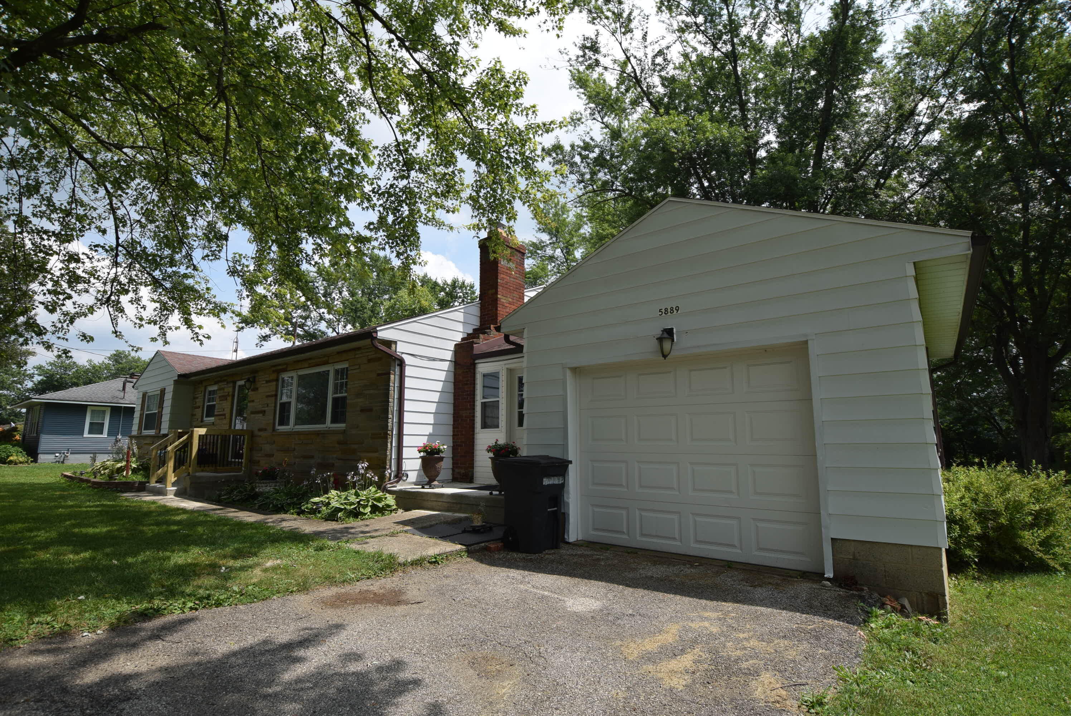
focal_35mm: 17
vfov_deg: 69.8
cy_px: 358
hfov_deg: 92.4
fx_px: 514
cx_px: 536
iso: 200
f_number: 9
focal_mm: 11.5
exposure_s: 1/320
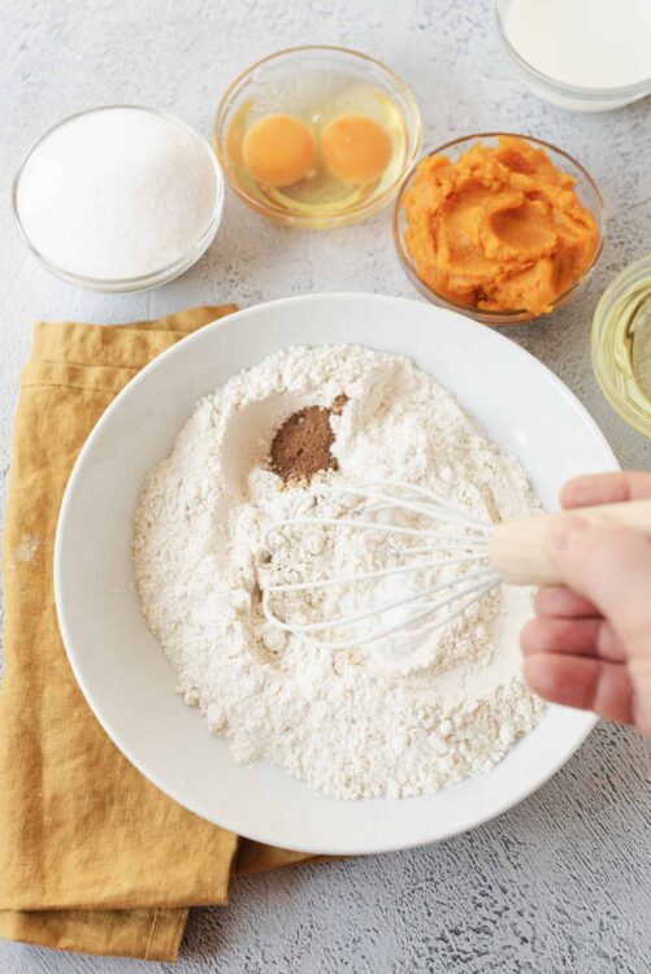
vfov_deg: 39.6
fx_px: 1354
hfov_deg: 27.0
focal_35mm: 50
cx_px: 326
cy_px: 487
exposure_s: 1/20
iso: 250
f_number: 5.6
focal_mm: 50
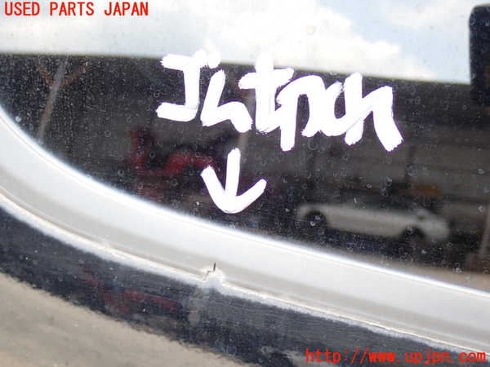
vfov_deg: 25.2
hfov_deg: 33.2
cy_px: 184
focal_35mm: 58
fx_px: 821
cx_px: 245
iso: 200
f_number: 3.5
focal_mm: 10.35
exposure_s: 1/80
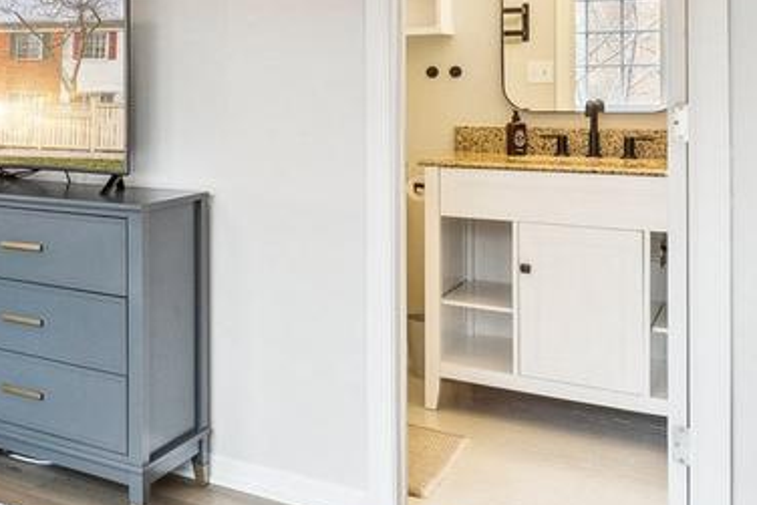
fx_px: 968
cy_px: 81
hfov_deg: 36.3
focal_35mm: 46
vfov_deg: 28.5
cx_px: -74
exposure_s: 1/40
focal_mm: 12
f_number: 7.1
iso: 640
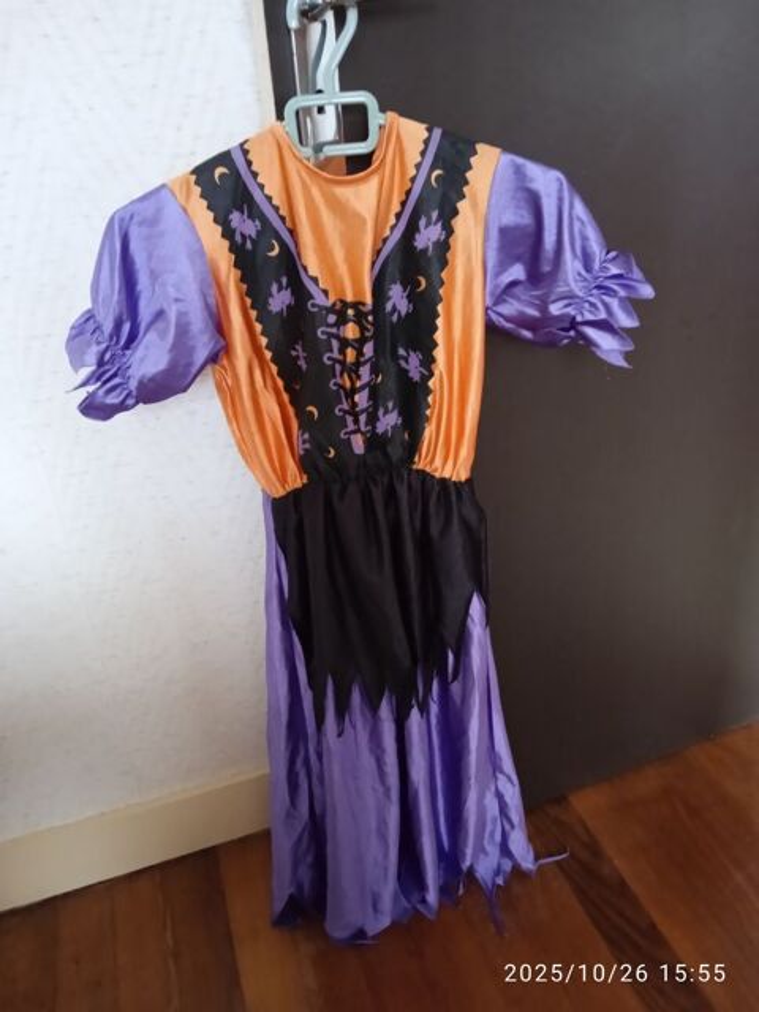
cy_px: 506
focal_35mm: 28
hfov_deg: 49.7
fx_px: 819
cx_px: 380
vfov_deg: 63.4
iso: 2429
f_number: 2.2
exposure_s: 1/14.3
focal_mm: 3.43
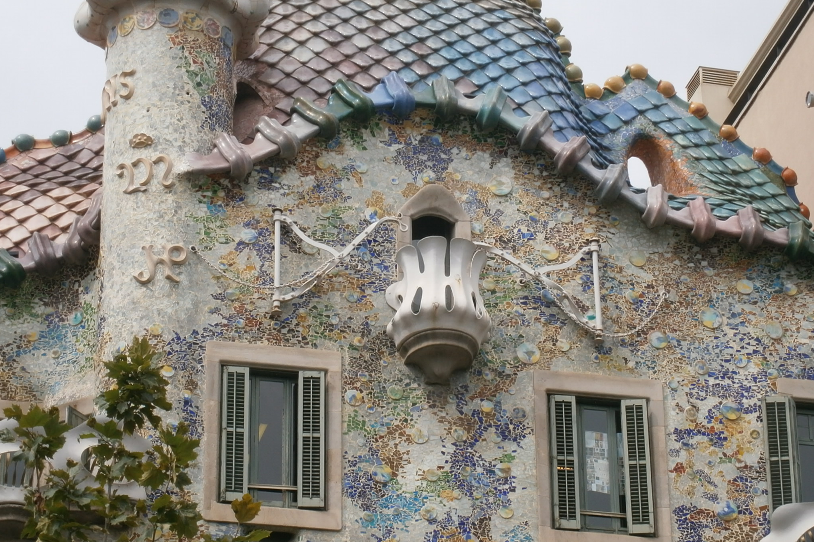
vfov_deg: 10.1
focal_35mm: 136
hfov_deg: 15.1
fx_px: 3075
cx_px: 408
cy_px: 249
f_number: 6.5
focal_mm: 23.5
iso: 80
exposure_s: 1/250
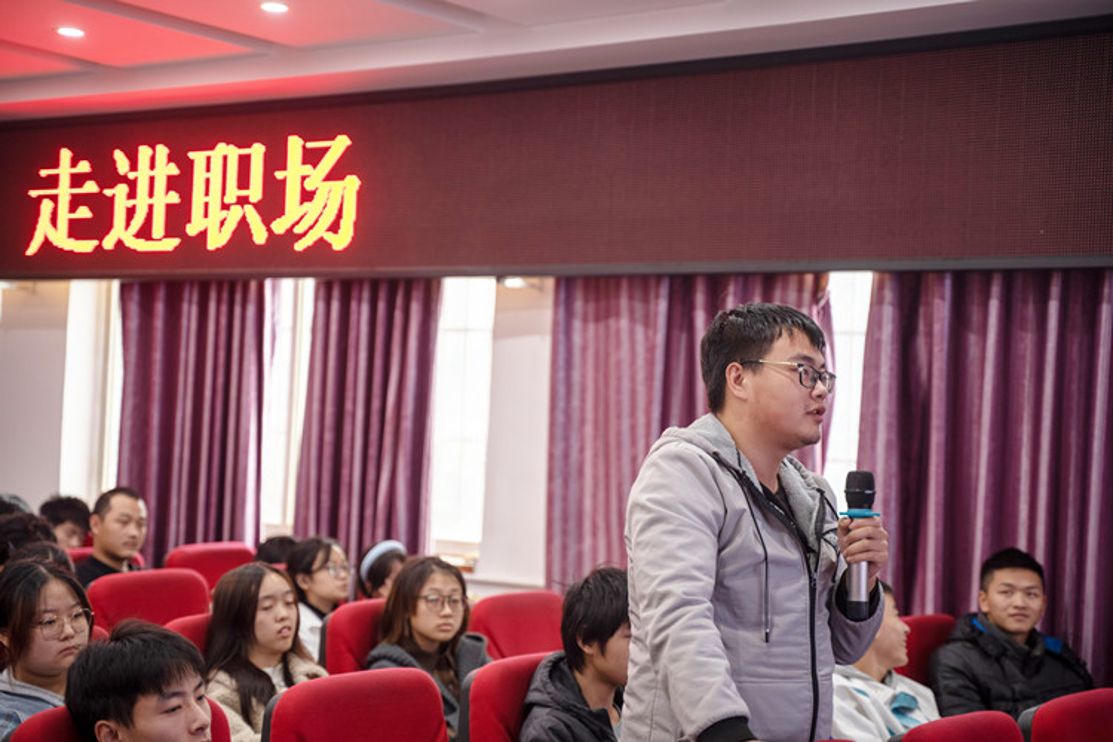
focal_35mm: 62
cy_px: 371
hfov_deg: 32.4
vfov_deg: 21.9
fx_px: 1917
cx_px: 556
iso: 1000
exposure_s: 1/30
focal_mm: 62
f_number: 2.8
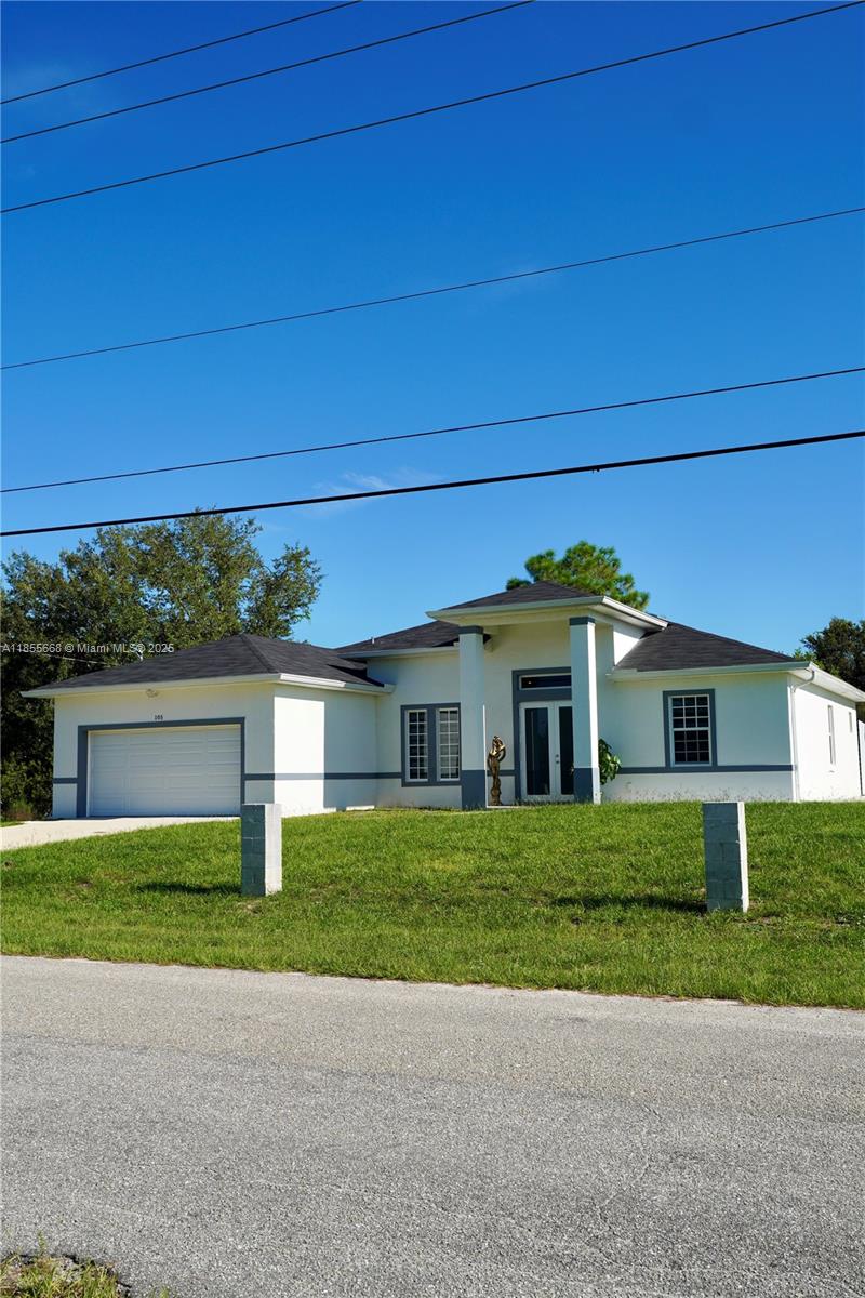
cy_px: 649
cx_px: 432
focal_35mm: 31
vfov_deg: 60.4
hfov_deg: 42.5
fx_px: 1114
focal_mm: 20.6
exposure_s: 1/1000
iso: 125
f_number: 5.6
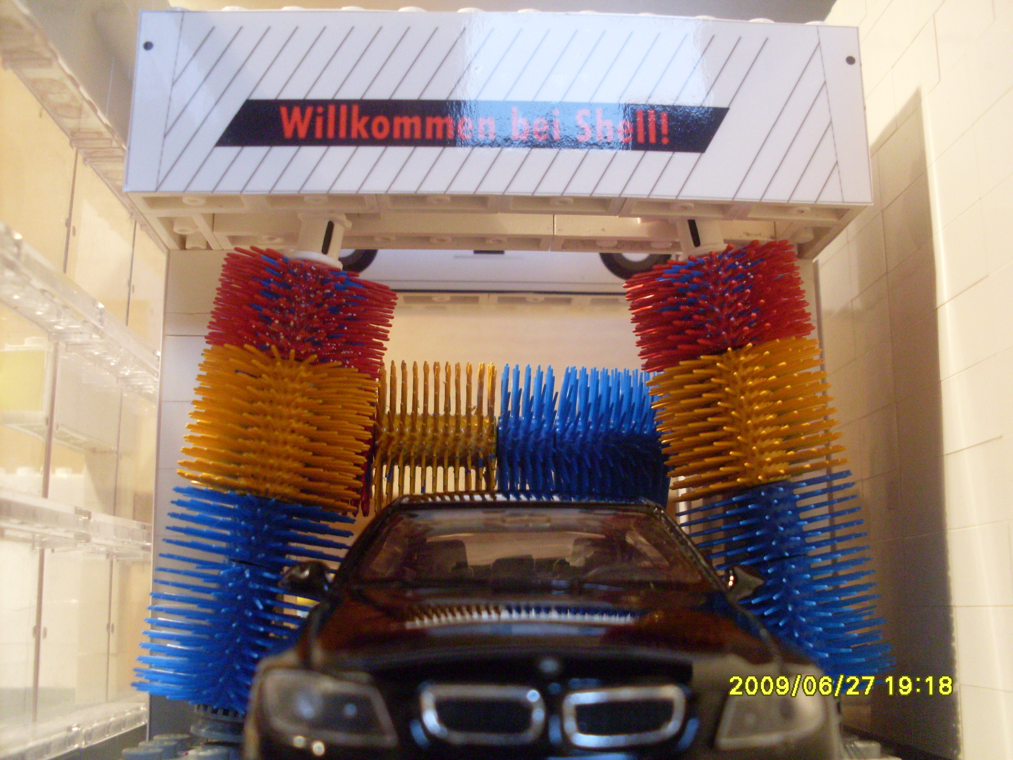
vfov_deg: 37.7
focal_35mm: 38
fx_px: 1112
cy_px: 380
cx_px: 506
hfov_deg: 49.0
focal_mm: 6.3
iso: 200
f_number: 2.8
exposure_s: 1/15
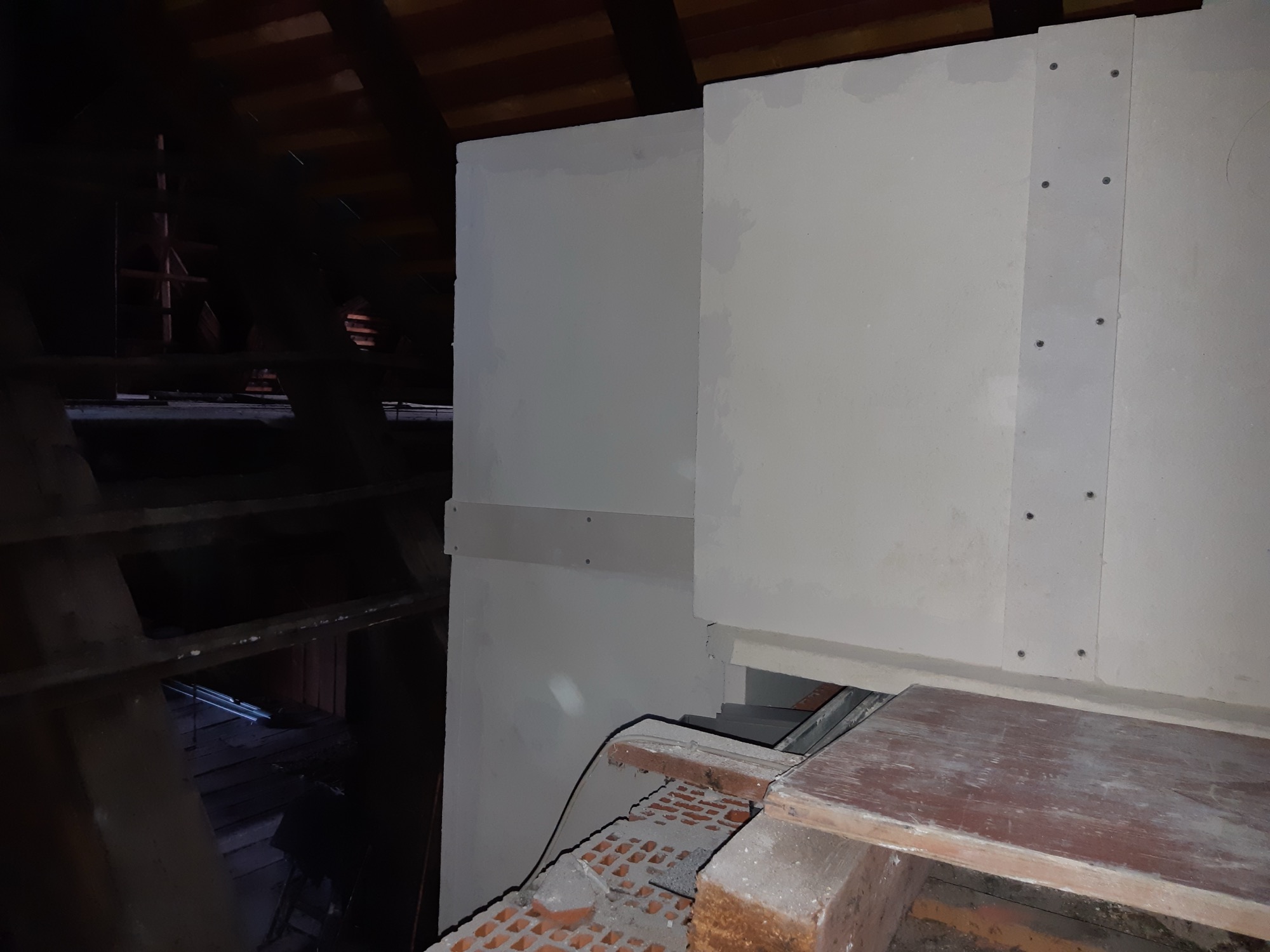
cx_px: 635
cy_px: 476
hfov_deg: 67.3
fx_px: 954
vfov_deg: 53.1
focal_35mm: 26
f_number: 1.7
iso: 640
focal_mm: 3.92
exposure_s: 1/17
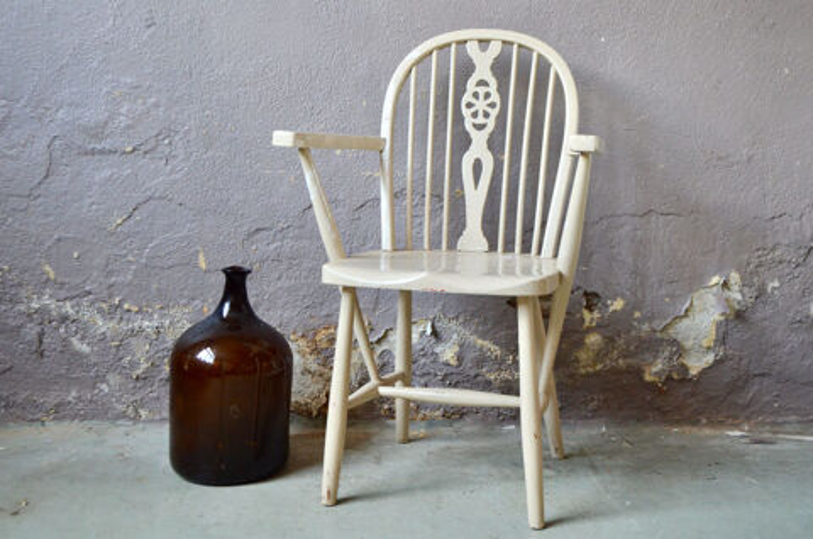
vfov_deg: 28.0
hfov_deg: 41.2
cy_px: 270
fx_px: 1082
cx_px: 406
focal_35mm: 48
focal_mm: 32
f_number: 4.8
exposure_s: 1/80
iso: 1250
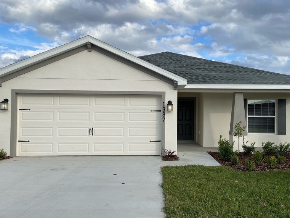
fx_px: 293
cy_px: 118
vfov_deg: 40.7
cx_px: 171
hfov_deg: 52.3
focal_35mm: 35
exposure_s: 1/2625
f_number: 1.8
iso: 32
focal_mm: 4.25
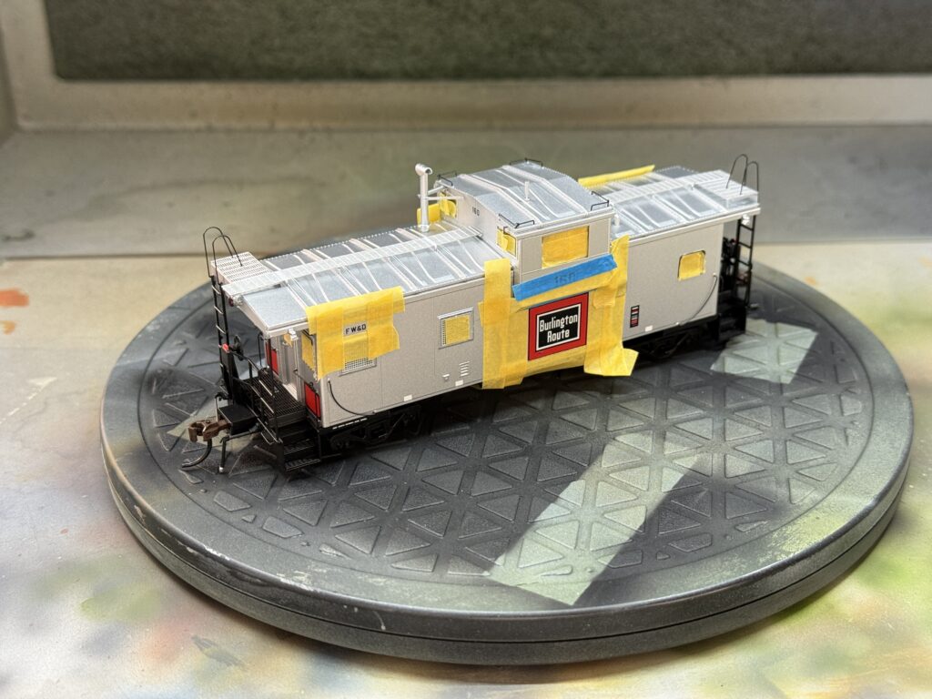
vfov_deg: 30.3
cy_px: 350
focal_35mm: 48
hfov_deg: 39.7
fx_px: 1292
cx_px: 466
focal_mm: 6.76
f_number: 1.78
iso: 100
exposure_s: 1/73
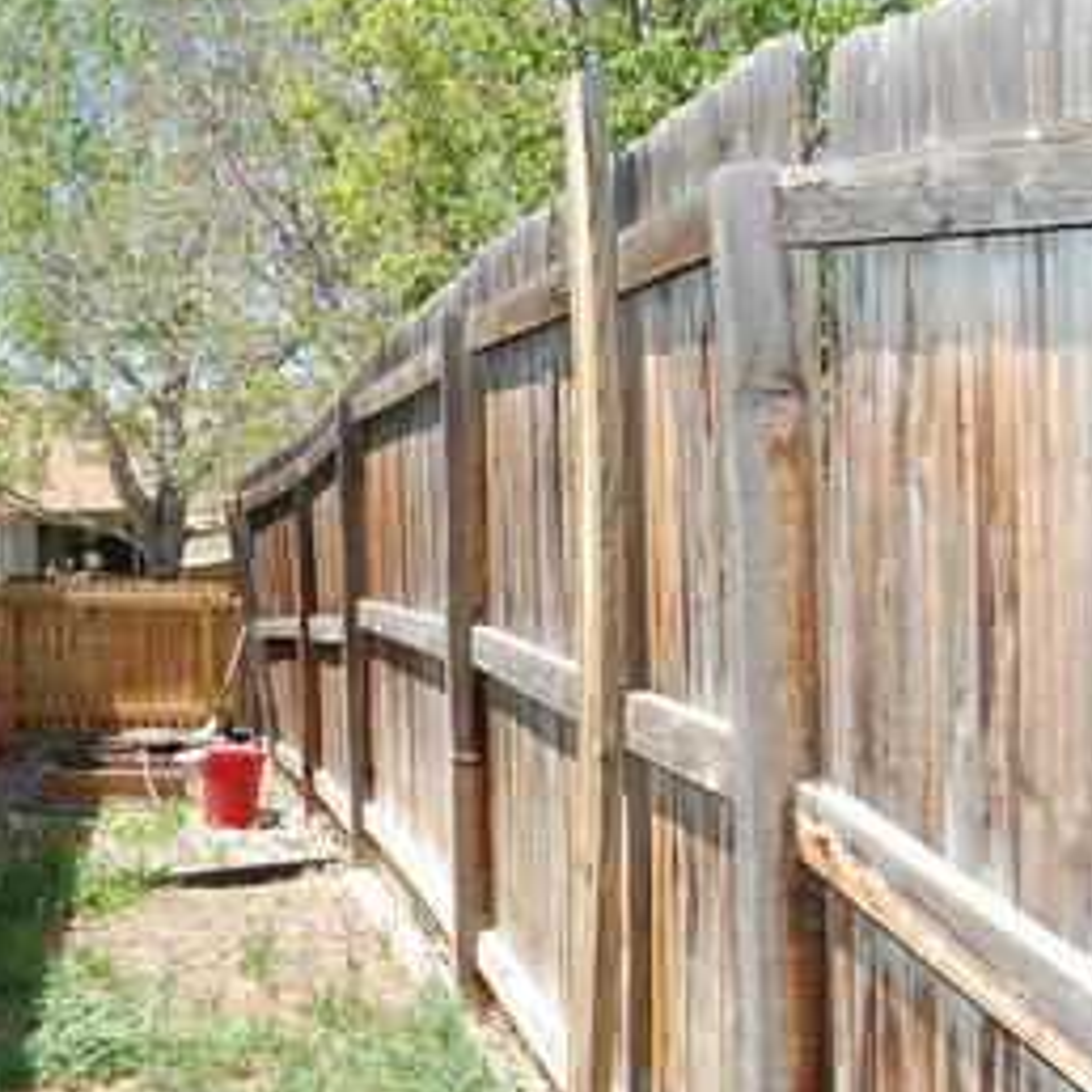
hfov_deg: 28.5
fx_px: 2034
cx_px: 42
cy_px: 749
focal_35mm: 57
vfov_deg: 29.8
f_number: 5.6
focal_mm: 18
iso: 200
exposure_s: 1/400
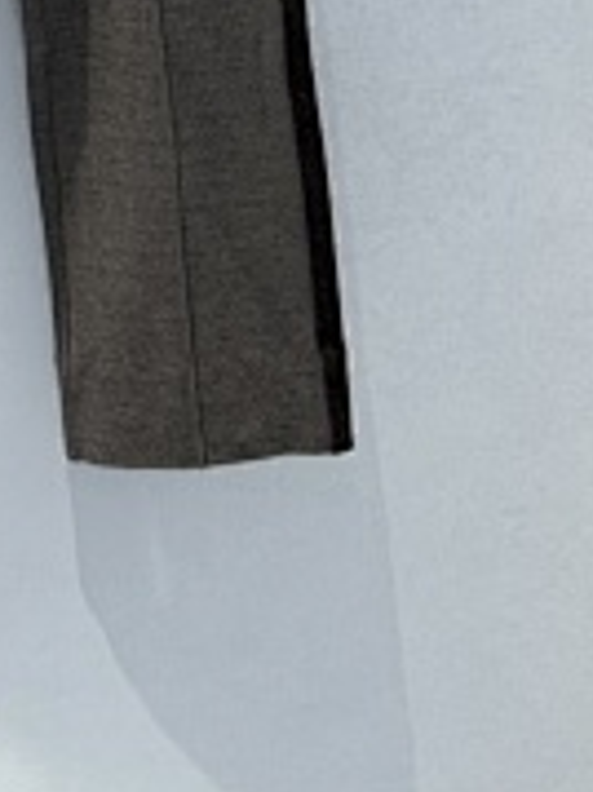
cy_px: -279
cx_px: -11
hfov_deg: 10.9
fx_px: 3064
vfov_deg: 14.1
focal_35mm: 134
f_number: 1.78
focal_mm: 6.76
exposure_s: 1/113
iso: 100
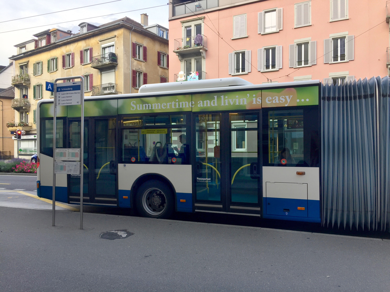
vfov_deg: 48.2
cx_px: 195
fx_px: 327
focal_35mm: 29
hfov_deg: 61.7
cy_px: 146
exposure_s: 1/100
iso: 32
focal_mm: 4.15
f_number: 2.2
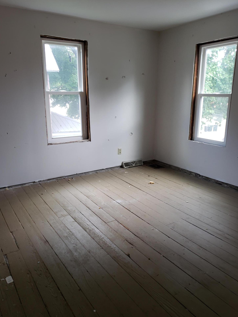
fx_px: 248
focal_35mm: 27
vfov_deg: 65.3
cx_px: 118
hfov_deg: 51.3
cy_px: 164
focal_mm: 4.3
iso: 80
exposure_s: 1/50
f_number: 1.5
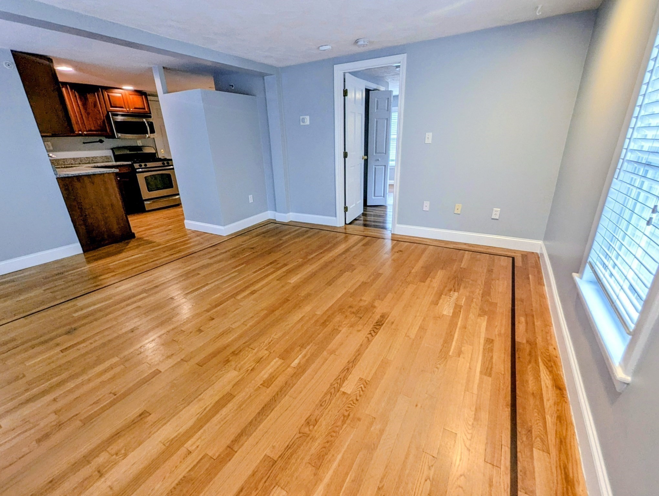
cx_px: 330
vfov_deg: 90.0
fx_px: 248
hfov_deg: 106.1
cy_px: 248
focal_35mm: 13
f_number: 2.2
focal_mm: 1.95
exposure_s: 1/120
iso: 85
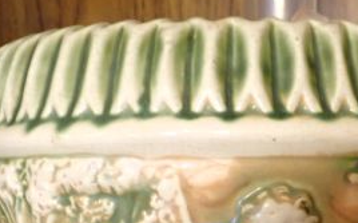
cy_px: 252
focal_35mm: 95
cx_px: 258
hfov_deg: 21.7
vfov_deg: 13.4
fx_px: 926
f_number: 2.5
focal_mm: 6.37
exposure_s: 1/40
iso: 800
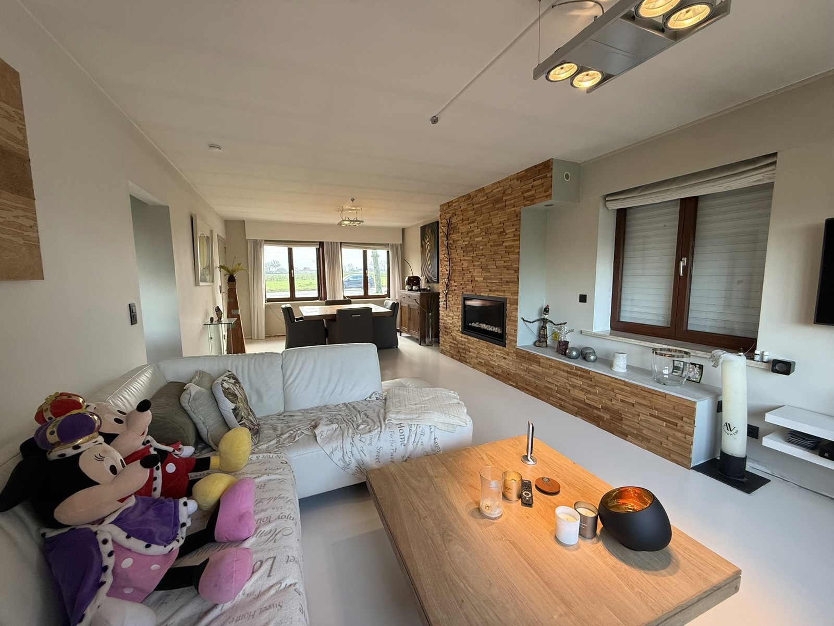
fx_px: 337
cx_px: 417
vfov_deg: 85.7
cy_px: 313
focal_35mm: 14
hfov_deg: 102.1
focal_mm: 2.22
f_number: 2.2
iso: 200
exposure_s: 1/100
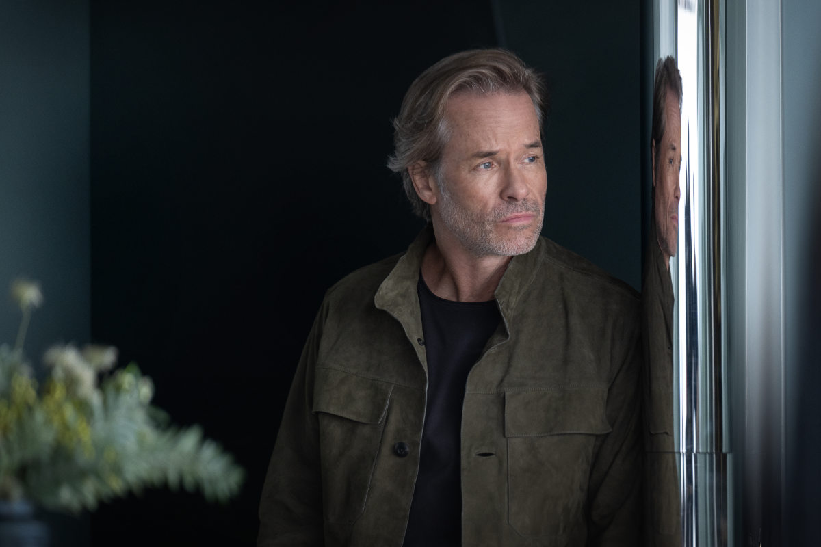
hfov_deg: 10.3
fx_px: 4561
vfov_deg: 6.9
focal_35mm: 200
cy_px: 274
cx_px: 410
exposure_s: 1/160
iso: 800
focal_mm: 200
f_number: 3.2
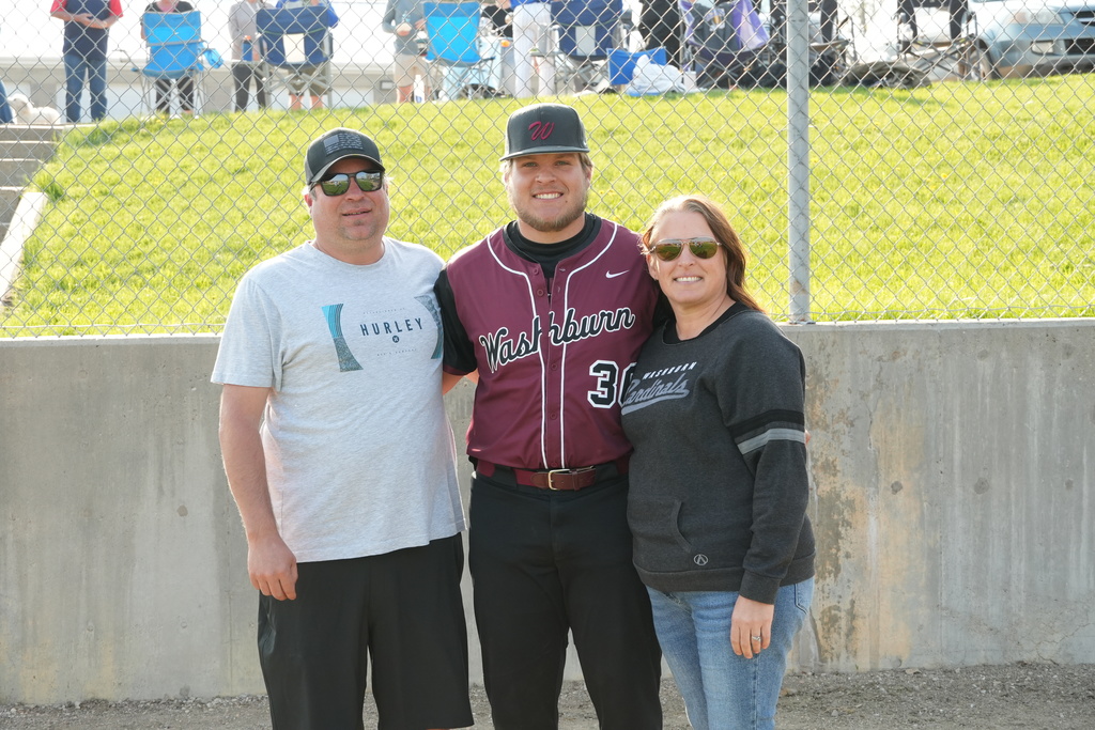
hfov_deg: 29.2
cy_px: 365
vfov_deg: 19.7
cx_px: 548
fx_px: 2099
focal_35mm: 69
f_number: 6.3
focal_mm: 46
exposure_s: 1/400
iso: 640
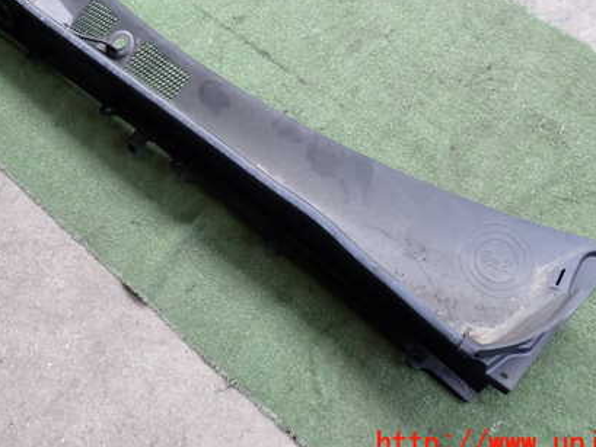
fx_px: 758
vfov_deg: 32.5
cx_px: 268
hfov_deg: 42.9
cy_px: 135
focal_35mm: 44
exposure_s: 1/125
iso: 200
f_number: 2.3
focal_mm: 5.4
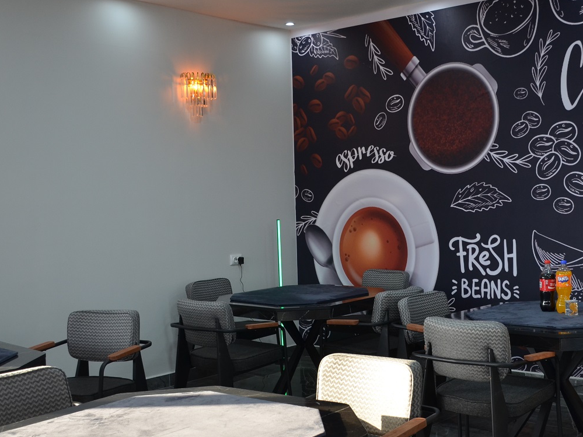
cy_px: 255
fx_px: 837
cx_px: 388
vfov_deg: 29.2
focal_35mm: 50
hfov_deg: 38.0
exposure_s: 1/100
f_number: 5
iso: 400
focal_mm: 23
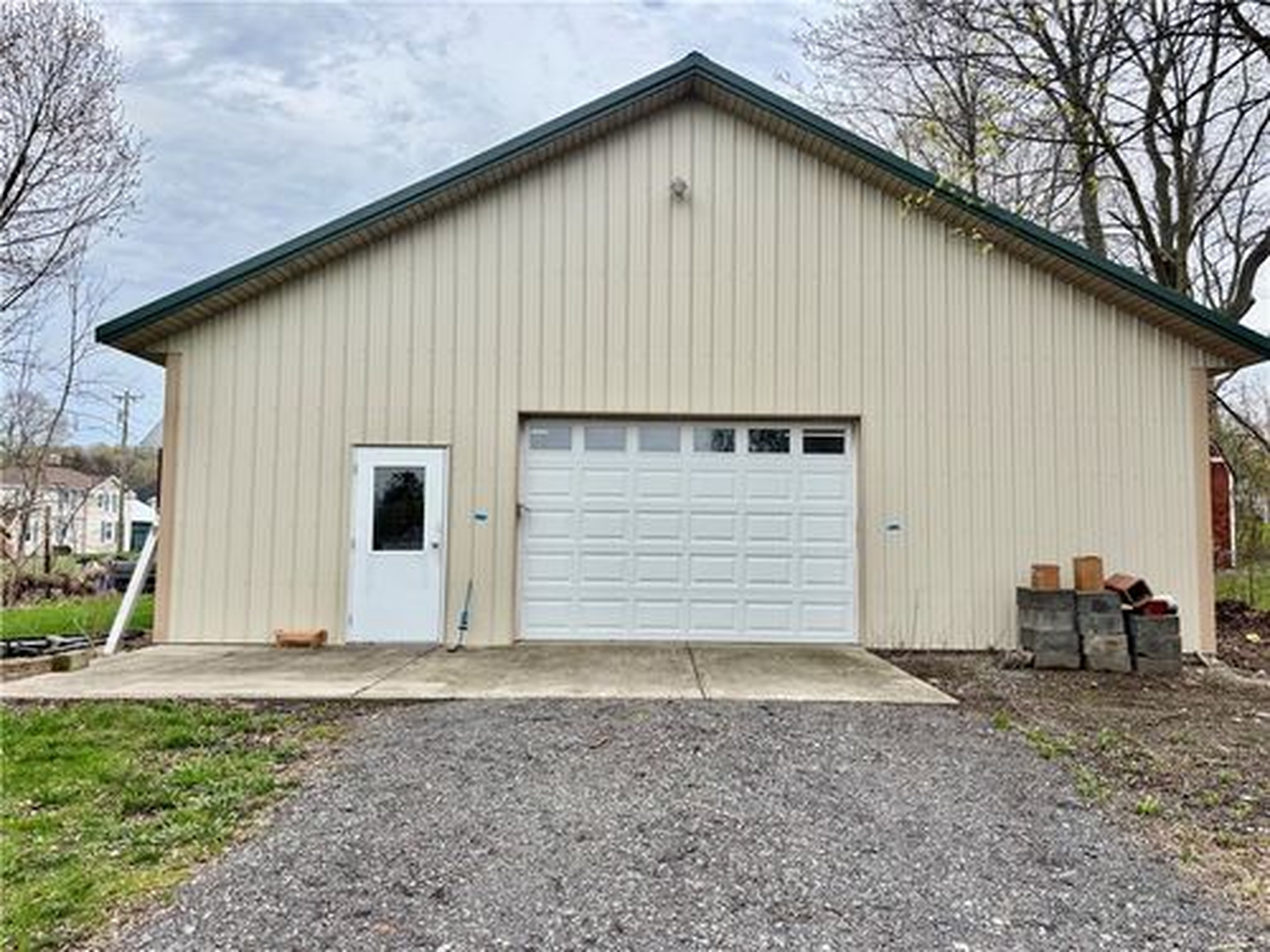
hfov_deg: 67.3
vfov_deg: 53.1
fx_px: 954
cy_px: 476
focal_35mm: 26
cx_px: 635
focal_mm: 5.96
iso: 50
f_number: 1.6
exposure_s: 1/2288
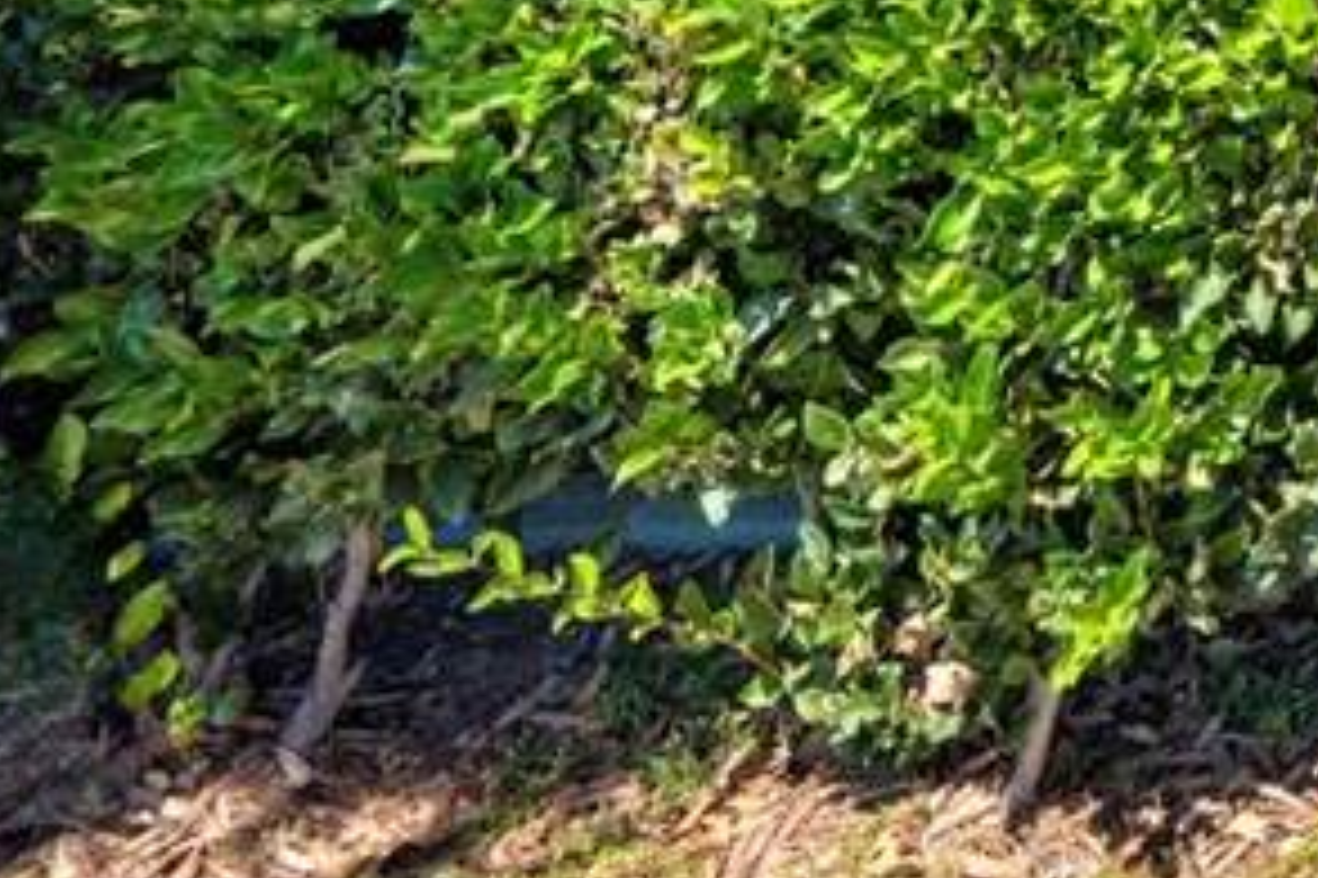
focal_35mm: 56
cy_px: -630
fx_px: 2049
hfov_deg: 24.8
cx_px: 2105
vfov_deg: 19.2
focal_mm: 16
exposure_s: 1/640
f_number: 8
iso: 125
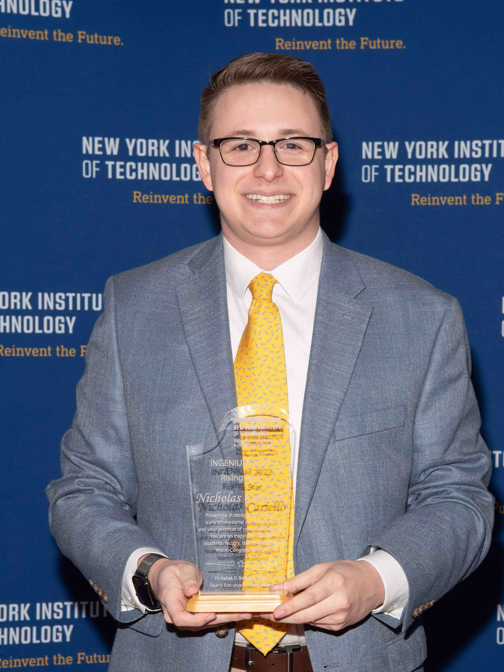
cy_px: 436
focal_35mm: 93
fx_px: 1806
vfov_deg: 21.0
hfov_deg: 15.9
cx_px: 266
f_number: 8
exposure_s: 1/160
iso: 800
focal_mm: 48
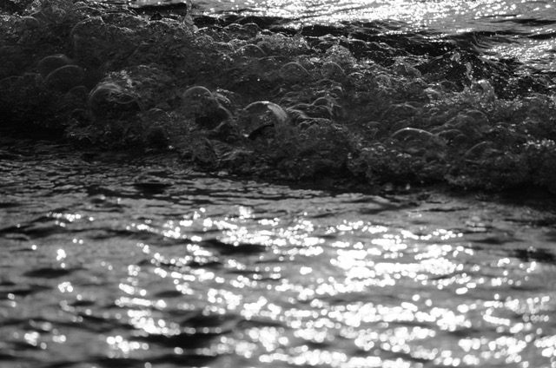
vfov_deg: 4.6
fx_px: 4624
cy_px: 184
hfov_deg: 6.9
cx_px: 278
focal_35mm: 300
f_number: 6.3
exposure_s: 1/640
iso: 200
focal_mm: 200
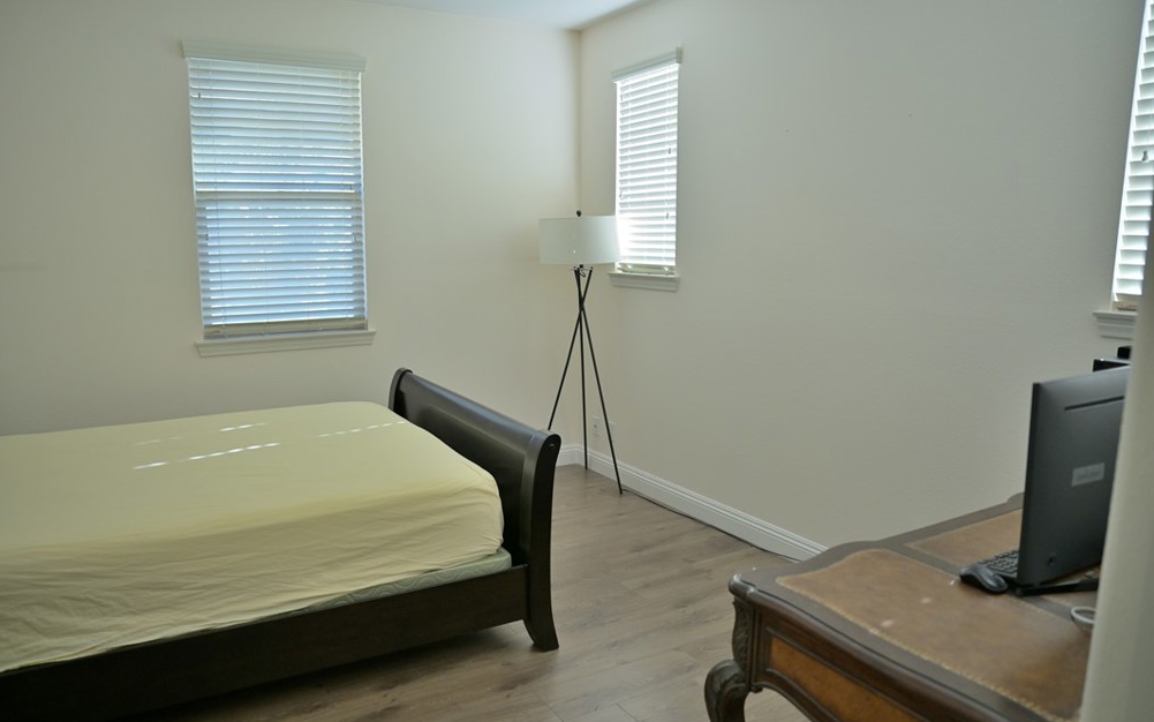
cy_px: 382
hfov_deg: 72.5
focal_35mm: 25
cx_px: 567
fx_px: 786
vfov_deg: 49.3
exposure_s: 1/320
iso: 800
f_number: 2.8
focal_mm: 24
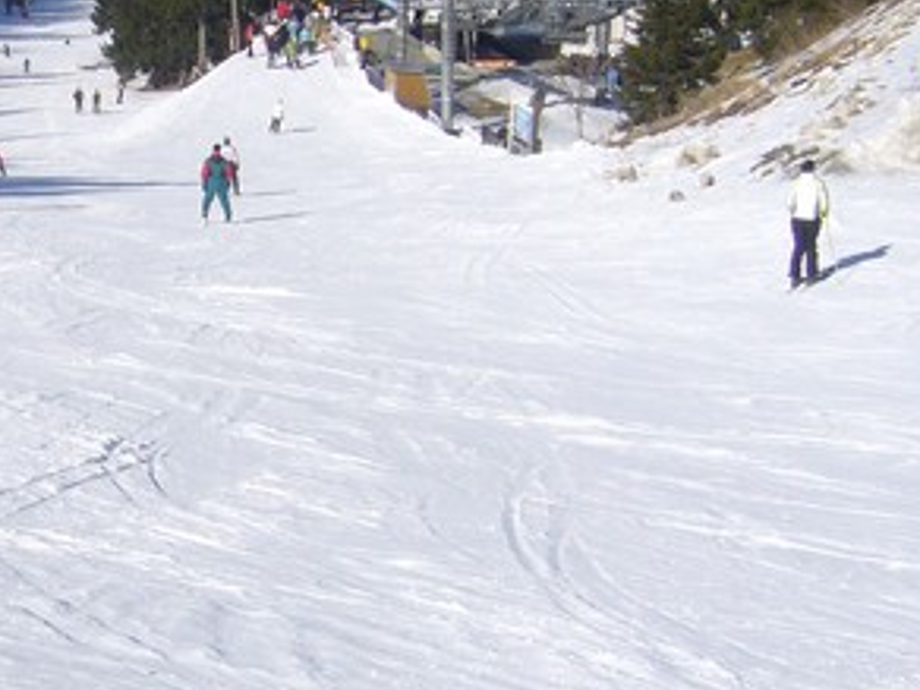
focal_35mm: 96
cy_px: 277
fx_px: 2551
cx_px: -6
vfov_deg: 15.4
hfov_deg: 19.8
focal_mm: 5.8
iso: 100
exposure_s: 1/1000
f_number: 5.6
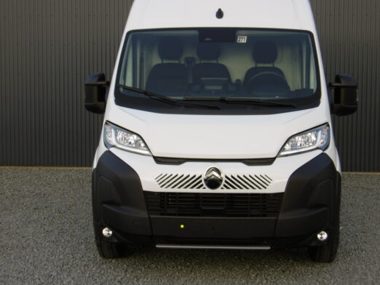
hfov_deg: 32.7
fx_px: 648
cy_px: 132
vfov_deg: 24.8
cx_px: 218
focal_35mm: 59
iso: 100
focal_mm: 9.2
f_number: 4
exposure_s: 1/250
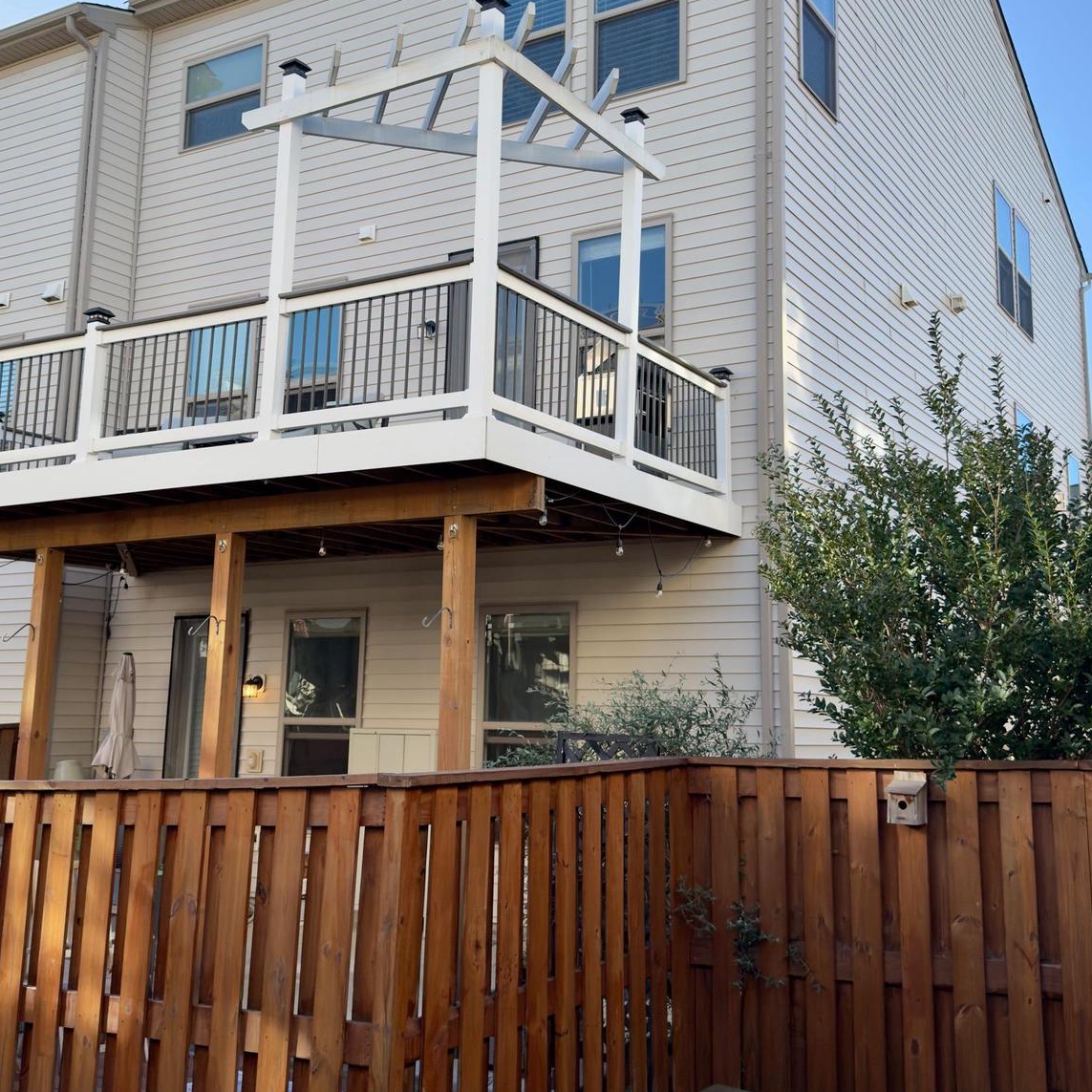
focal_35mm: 38
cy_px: 446
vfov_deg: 43.7
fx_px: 1356
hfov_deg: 43.9
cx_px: 548
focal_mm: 6.76
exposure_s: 1/1486
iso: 80
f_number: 1.78
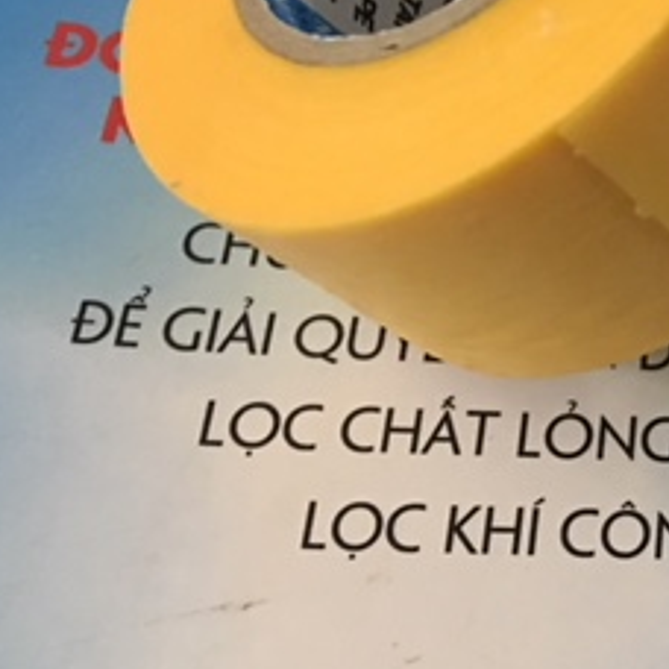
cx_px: 825
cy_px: 126
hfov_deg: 22.0
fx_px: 1574
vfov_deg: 23.6
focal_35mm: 72
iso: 125
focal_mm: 4.15
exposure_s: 1/8
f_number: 2.2
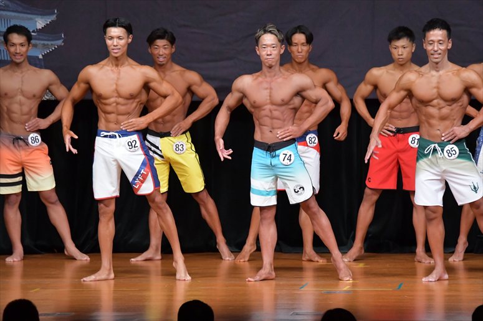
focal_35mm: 270
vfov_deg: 5.1
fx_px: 3621
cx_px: 242
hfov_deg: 7.6
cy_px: 160
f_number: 5.6
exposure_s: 1/400
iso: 5000
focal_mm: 180
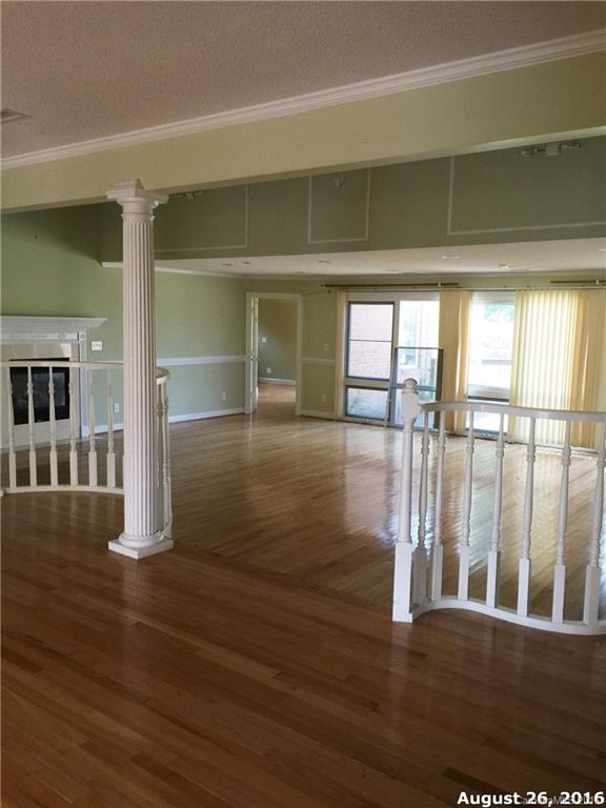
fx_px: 677
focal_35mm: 29
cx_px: 303
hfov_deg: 48.2
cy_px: 404
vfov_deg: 61.7
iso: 50
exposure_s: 1/30
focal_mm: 4.15
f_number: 2.2
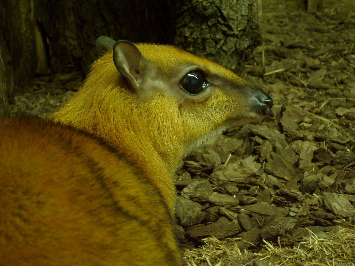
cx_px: 178
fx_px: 626
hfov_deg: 31.7
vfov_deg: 24.0
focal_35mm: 61
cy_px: 133
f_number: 3.6
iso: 80
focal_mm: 10.3
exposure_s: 1/3
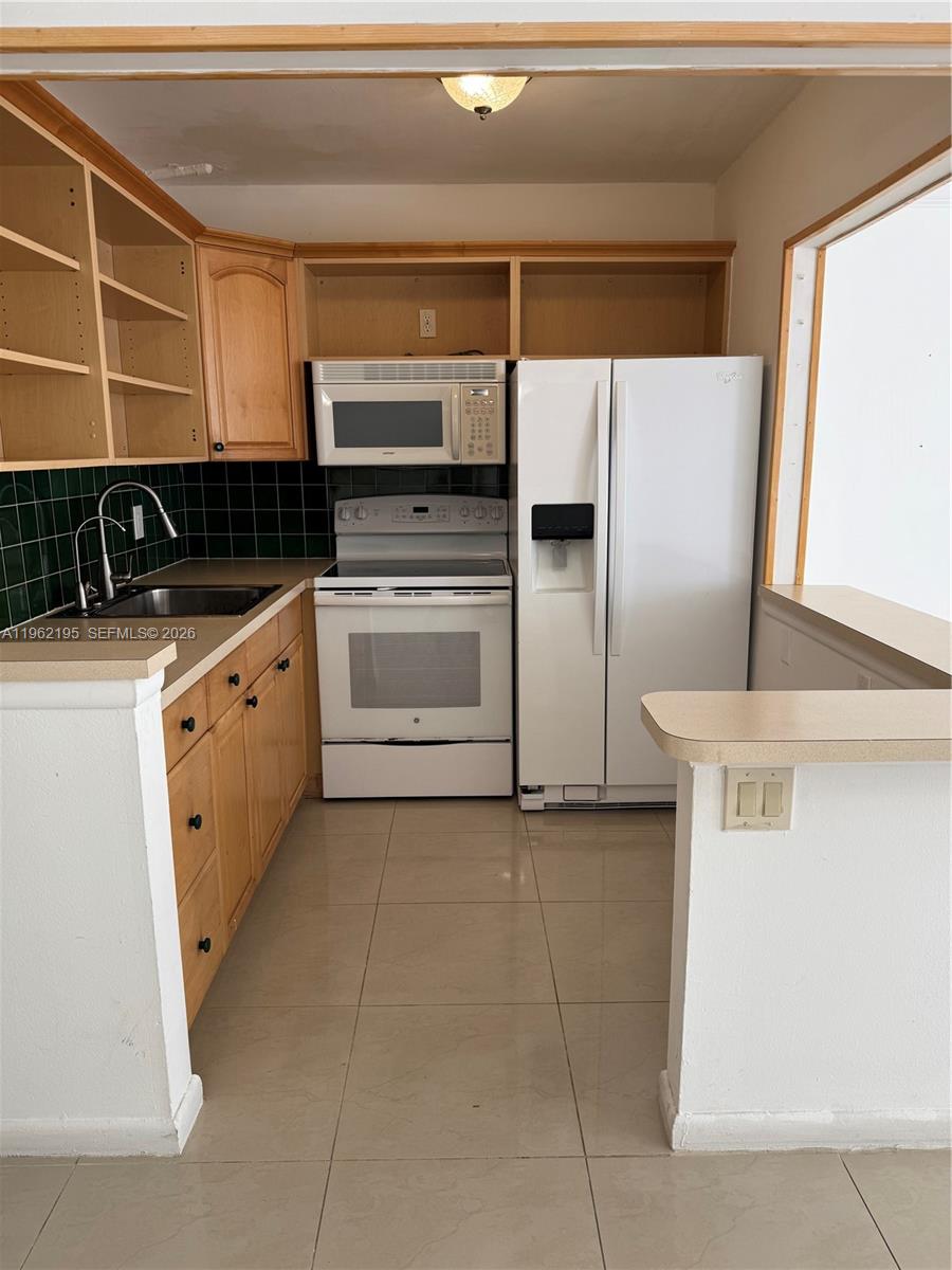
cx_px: 476
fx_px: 880
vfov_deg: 71.6
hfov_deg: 56.8
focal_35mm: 24
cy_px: 635
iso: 80
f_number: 1.78
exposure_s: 1/120
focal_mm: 6.76
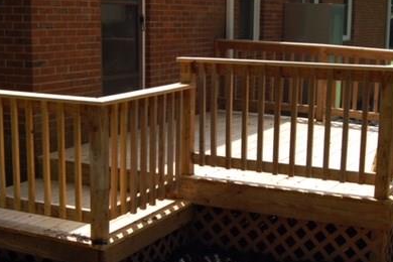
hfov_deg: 31.4
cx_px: 198
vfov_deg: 21.2
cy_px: 137
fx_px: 699
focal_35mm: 64
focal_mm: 26
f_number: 7.1
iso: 200
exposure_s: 1/200
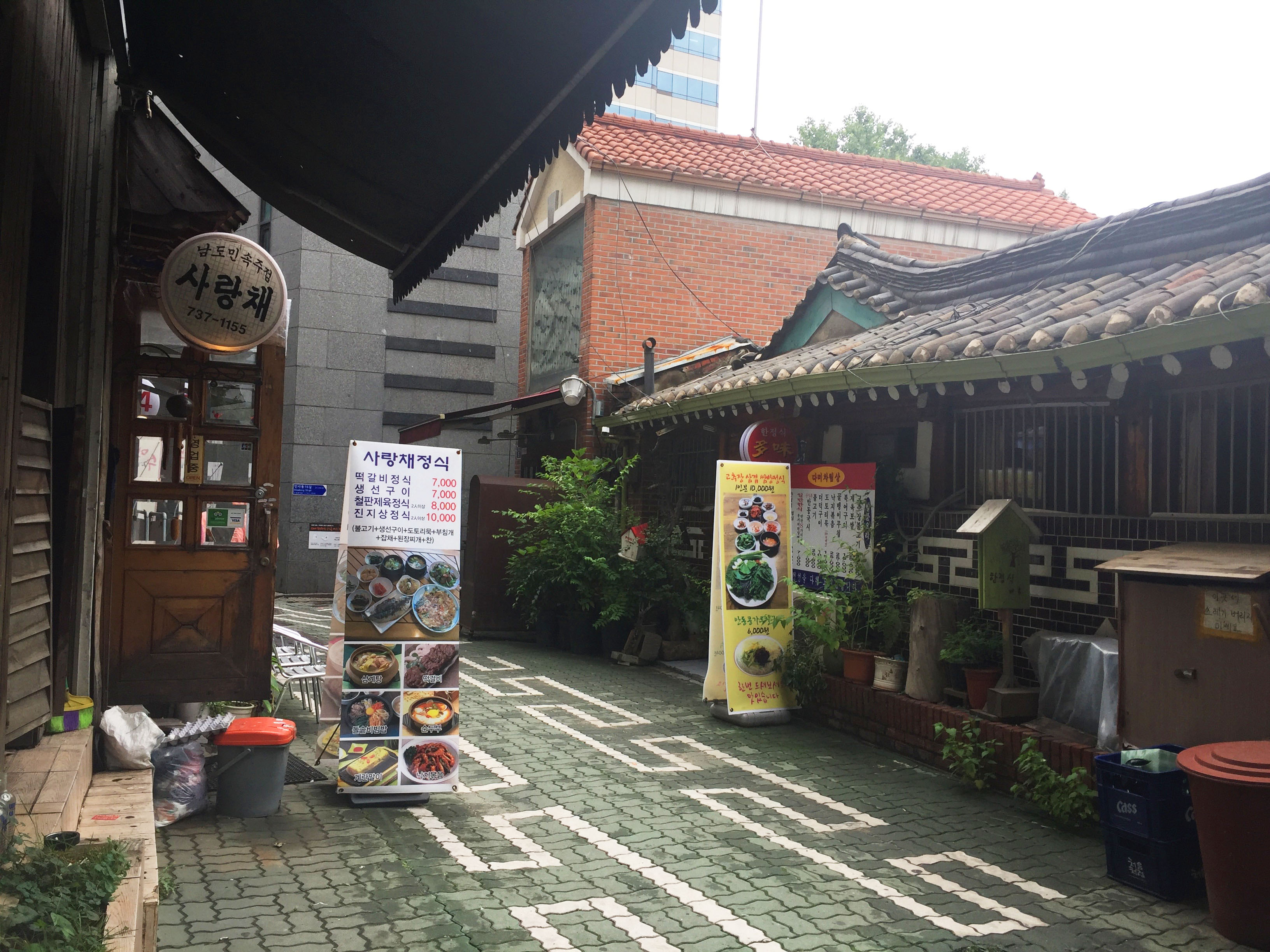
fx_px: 1064
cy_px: 476
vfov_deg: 48.2
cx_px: 635
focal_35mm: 29
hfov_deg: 61.7
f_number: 2.2
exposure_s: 1/412
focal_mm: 4.15
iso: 32
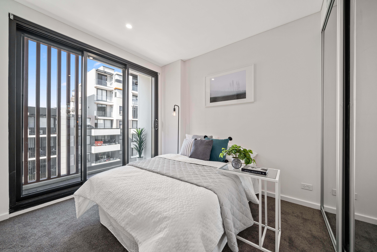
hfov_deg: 108.3
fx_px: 136
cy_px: 126
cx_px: 188
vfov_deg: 85.4
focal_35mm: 13
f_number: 9
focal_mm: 13
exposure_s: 1/15
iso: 500
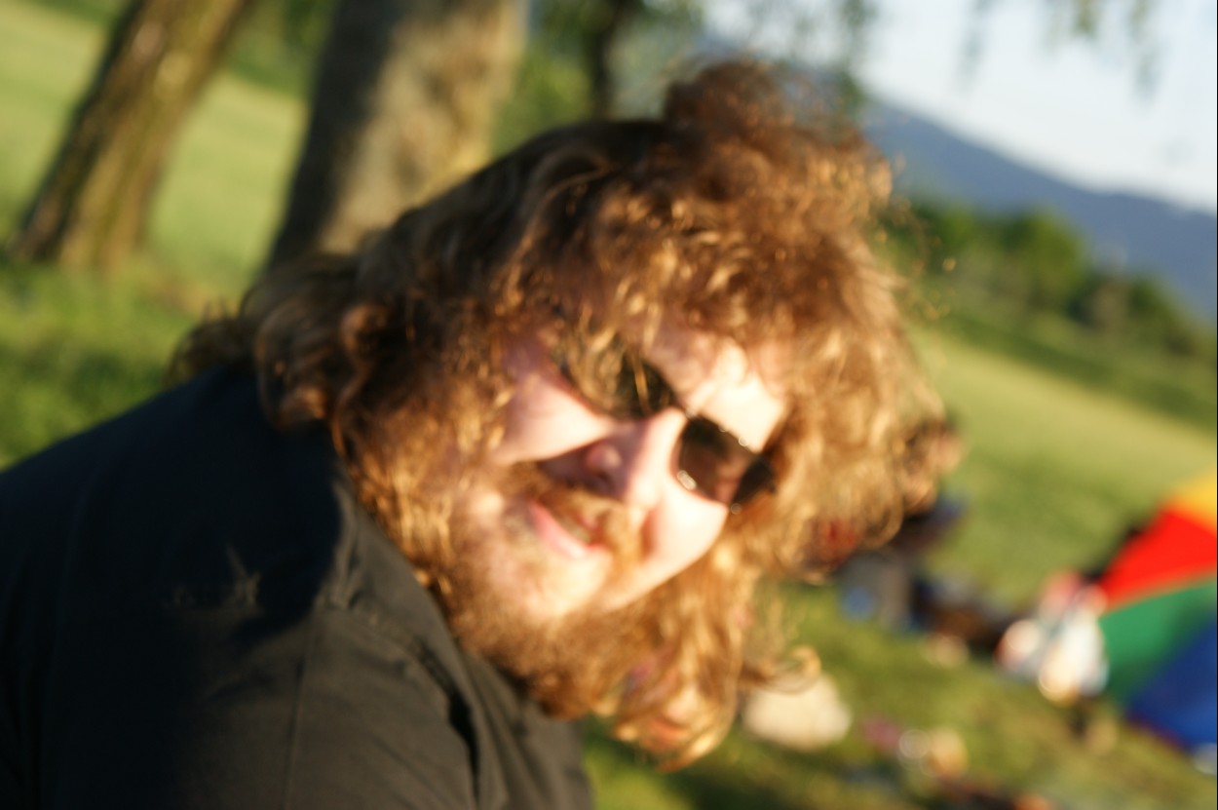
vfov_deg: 13.0
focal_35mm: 105
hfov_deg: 19.5
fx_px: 3549
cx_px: 609
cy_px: 405
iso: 125
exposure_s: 1/125
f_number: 5.6
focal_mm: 70
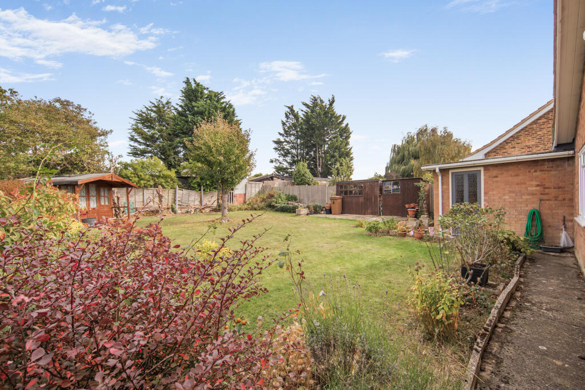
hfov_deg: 90.0
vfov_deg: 67.4
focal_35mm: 18
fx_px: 293
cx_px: 292
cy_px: 195
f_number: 8
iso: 64
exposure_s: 1/80
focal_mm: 18
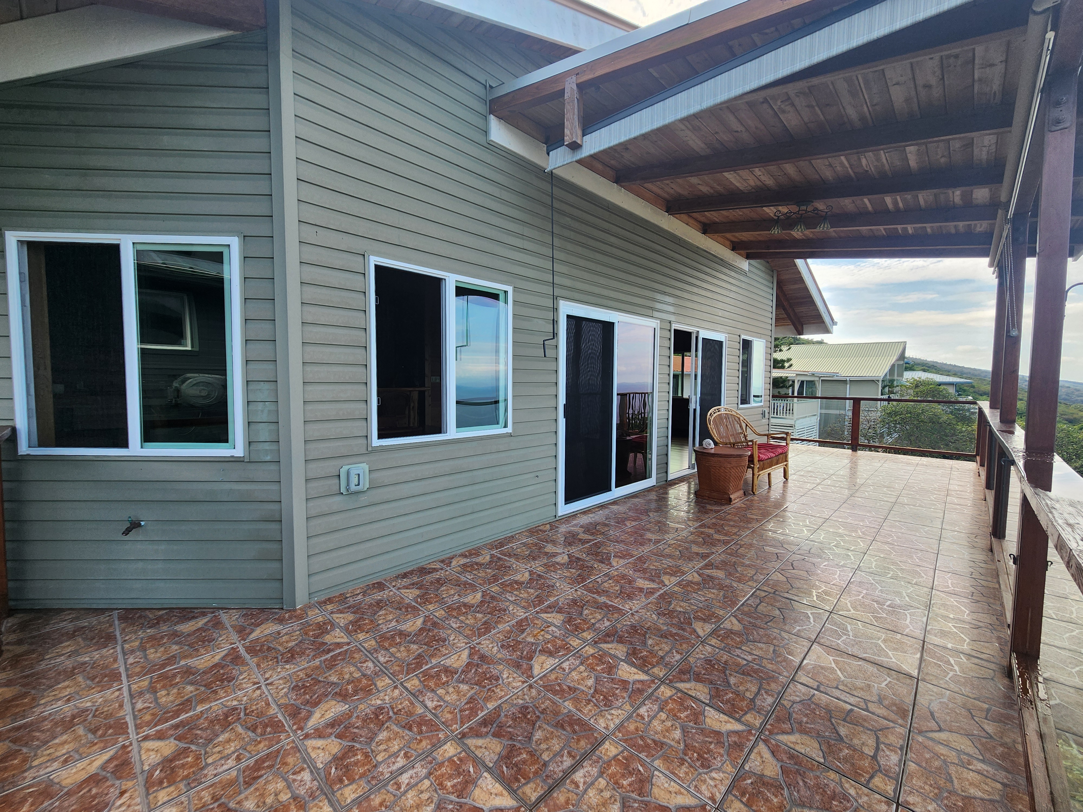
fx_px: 407
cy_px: 406
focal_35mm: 13
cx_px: 542
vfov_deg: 89.9
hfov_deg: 106.2
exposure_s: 1/341
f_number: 2.2
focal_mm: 2.2
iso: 50
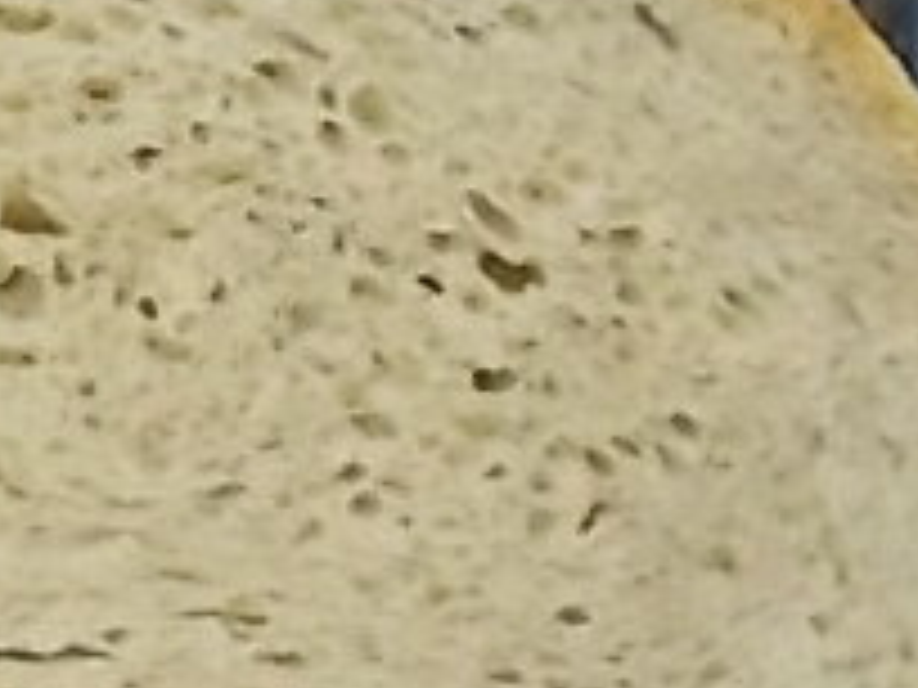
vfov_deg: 15.7
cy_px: 436
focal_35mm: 94
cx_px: -338
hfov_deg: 19.0
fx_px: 2493
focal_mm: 5.3
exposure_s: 1/4
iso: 200
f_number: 3.4
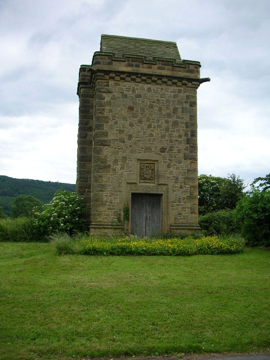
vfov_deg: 52.6
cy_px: 180
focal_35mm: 35
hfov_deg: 40.7
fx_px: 364
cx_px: 135
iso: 50
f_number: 8.5
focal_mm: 5.8
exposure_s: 1/51.6
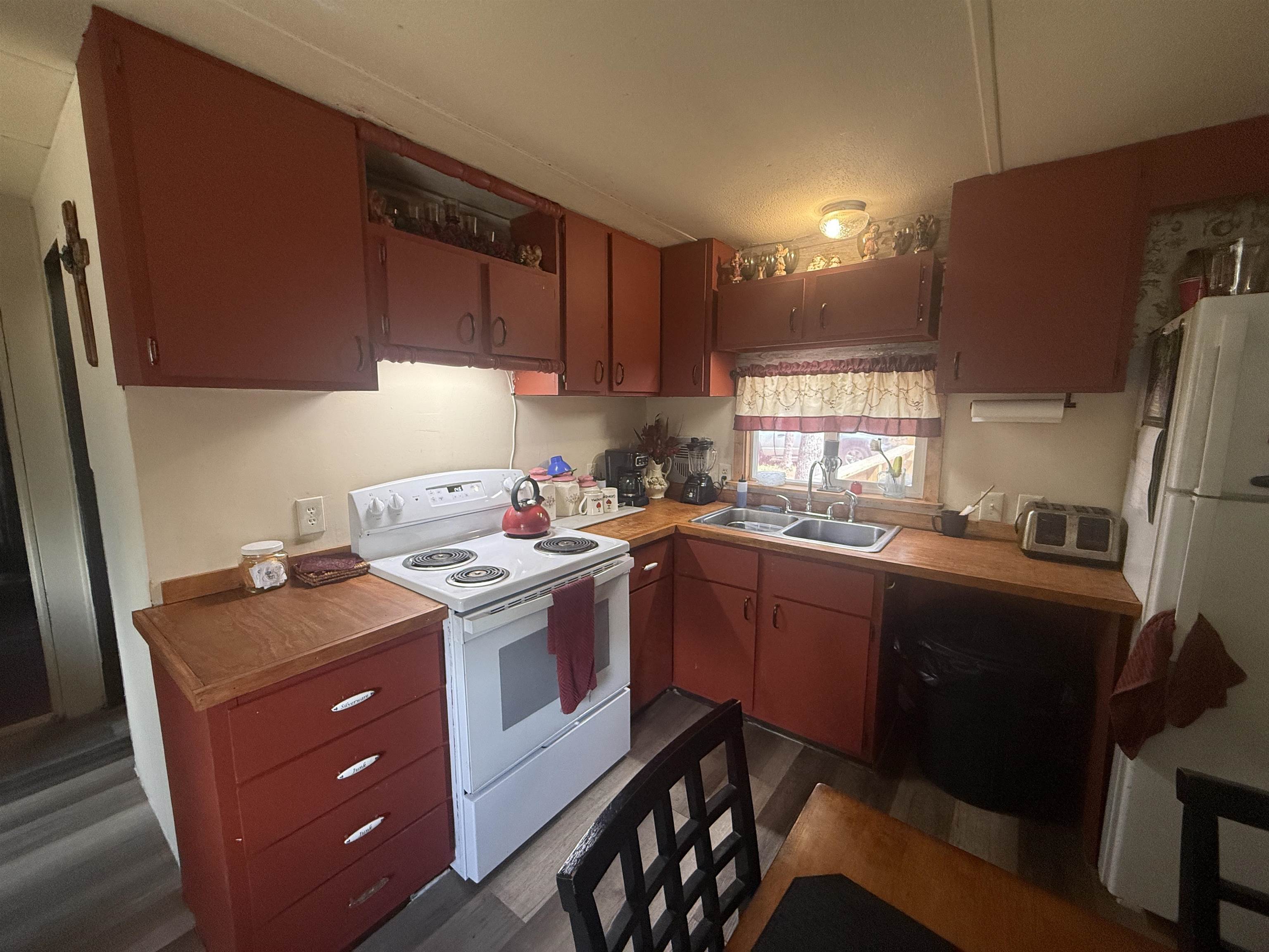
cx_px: 634
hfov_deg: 102.1
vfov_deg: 85.7
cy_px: 476
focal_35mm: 14
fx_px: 513
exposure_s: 1/120
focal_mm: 2.22
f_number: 2.2
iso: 320
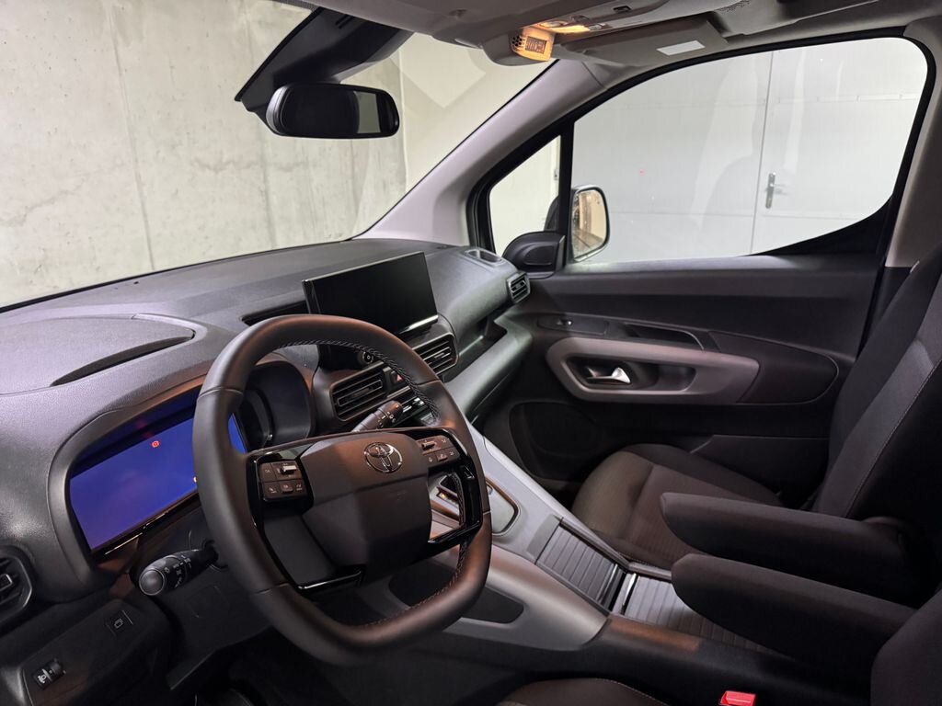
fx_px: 653
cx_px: 471
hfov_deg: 71.6
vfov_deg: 56.8
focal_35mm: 24
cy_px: 353
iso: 800
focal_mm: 6.76
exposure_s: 1/50
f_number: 1.78
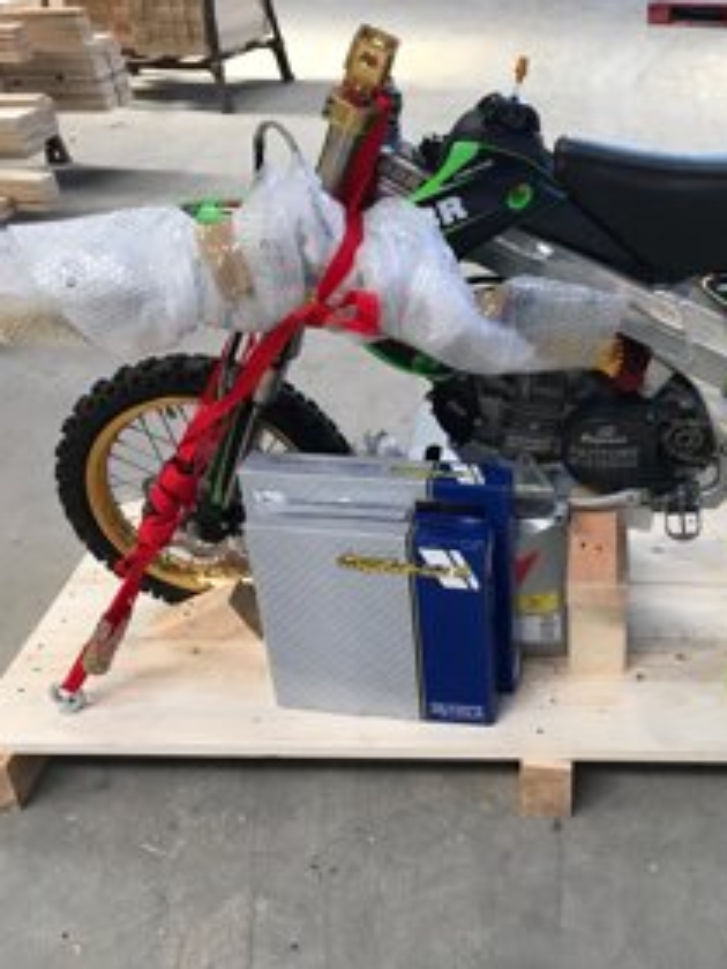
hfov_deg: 36.5
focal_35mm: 38
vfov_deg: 49.0
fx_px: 1064
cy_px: 479
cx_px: 575
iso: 20
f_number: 1.8
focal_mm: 3.99
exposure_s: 1/33
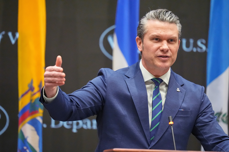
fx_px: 2545
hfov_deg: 5.2
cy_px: 76
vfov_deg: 3.4
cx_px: 114
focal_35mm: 400
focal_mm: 400
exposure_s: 1/404
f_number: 2.8
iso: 6400
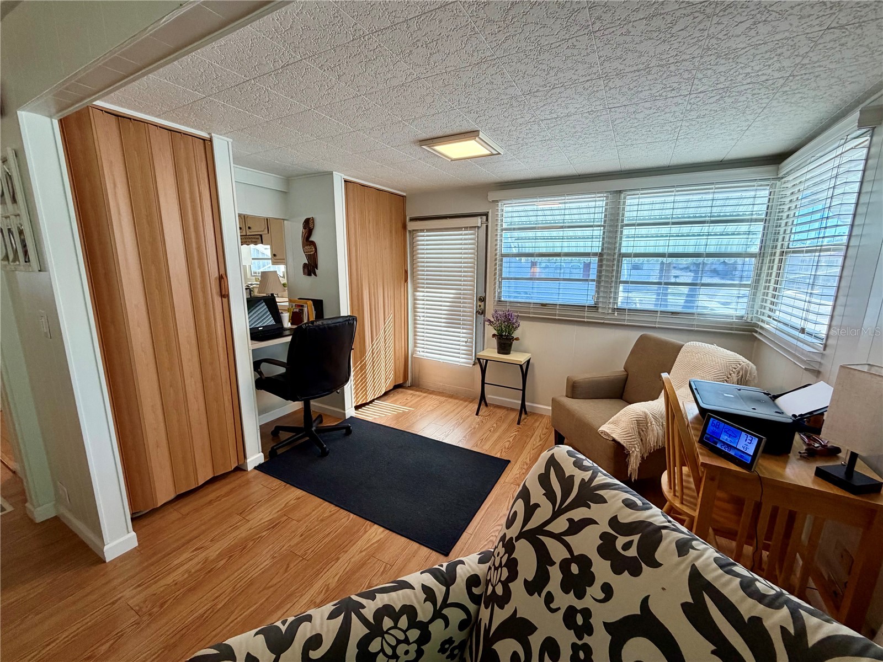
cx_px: 442
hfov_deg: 102.1
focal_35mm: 14
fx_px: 357
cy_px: 331
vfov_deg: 85.7
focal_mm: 2.22
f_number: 2.2
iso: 200
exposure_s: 1/120
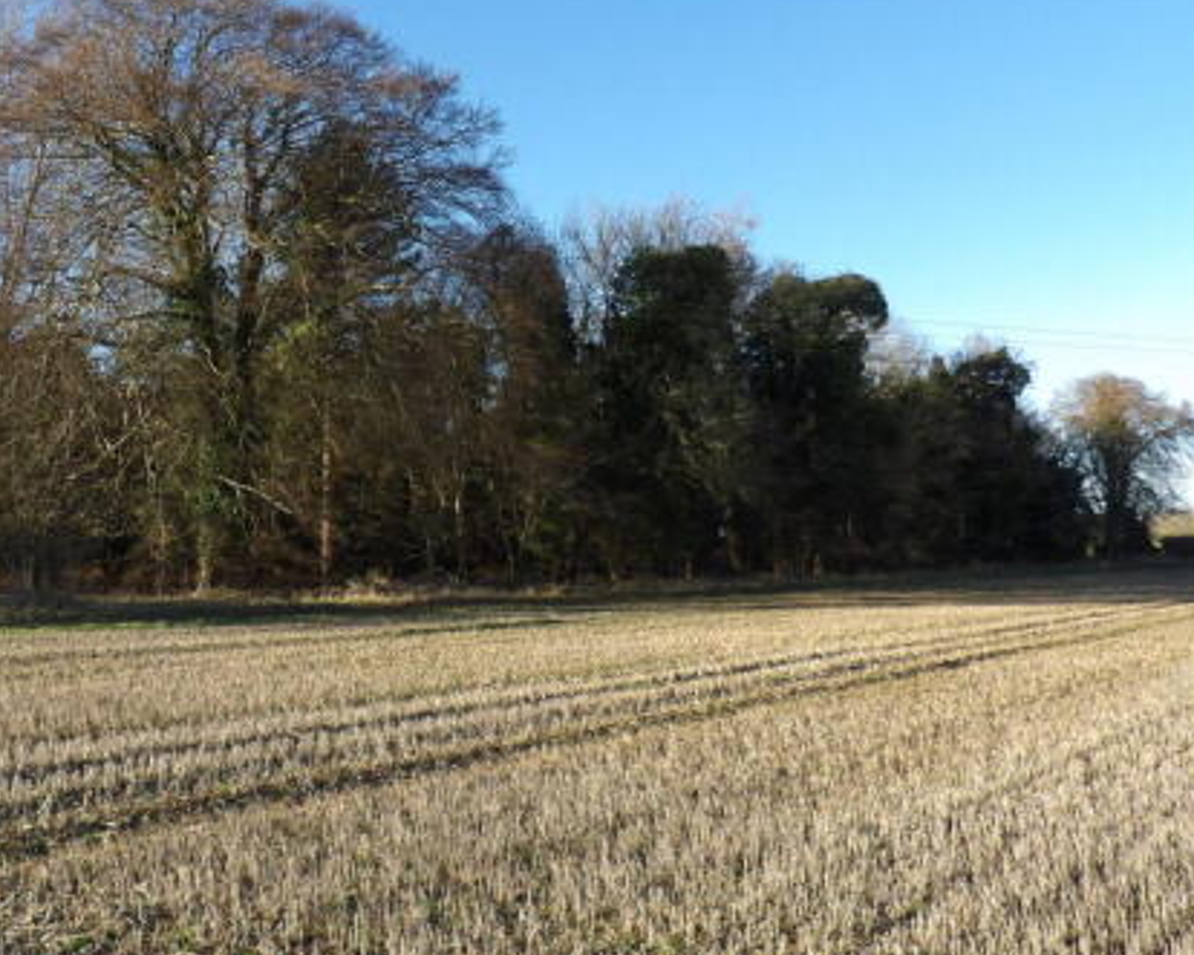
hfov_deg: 53.3
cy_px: 336
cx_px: 414
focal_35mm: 33
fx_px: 1166
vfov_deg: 44.0
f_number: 3.2
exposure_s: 1/394
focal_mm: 4.3
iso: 100
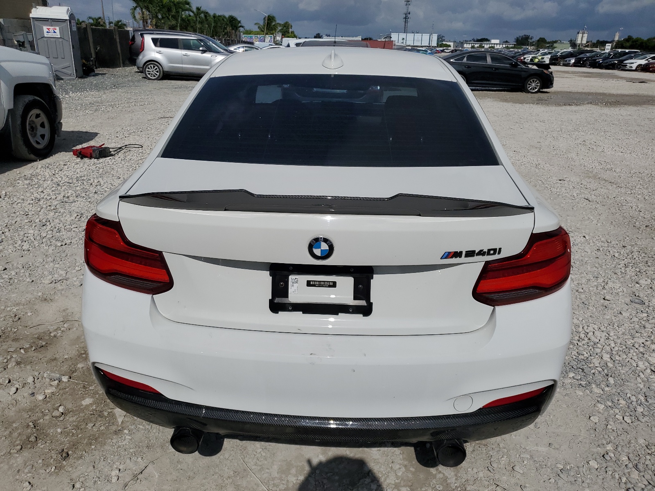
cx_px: 328
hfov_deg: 67.3
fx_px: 492
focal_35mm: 26
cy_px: 246
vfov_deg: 53.1
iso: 50
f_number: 1.5
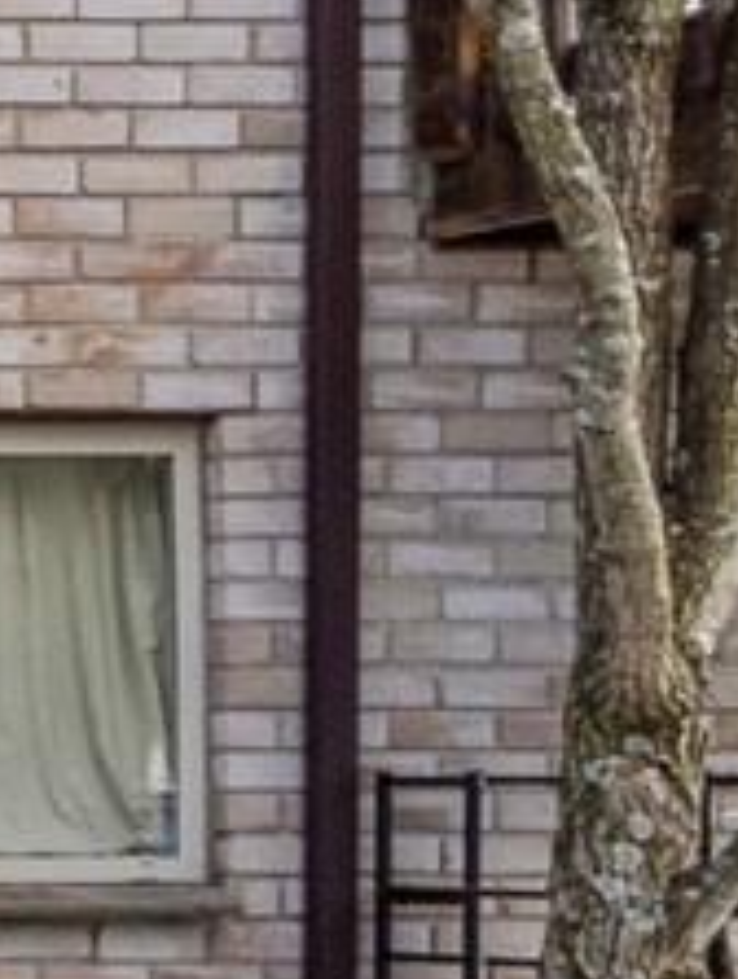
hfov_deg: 6.4
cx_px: -2653
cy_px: -364
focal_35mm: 165
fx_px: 4677
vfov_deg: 11.6
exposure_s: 1/125
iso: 200
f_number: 8
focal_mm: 9
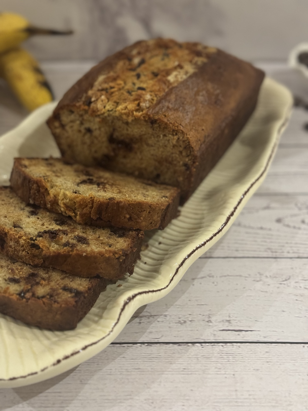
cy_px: 206
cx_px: 154
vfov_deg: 39.7
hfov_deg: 30.3
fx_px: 569
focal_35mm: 48
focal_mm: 6.76
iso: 640
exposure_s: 1/30
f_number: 1.78
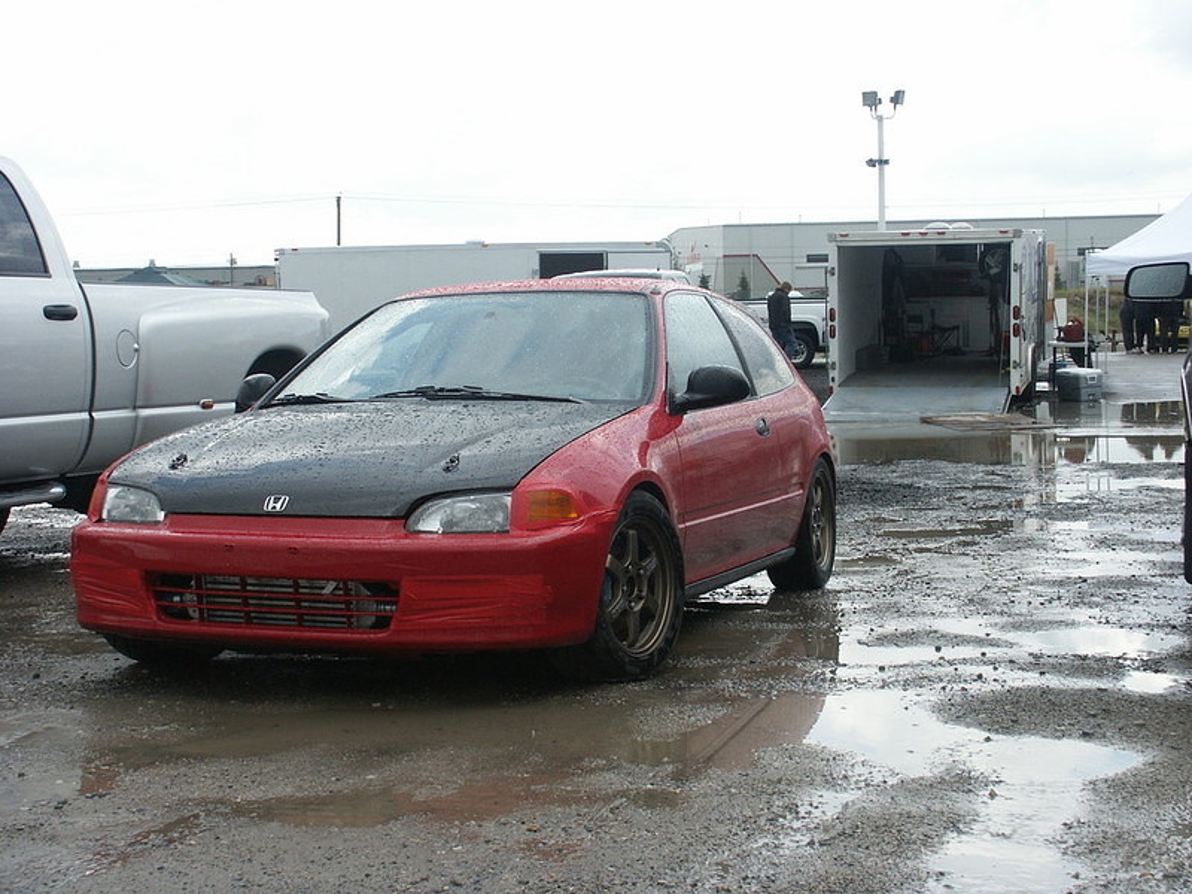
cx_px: 596
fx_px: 2204
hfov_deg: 30.3
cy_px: 447
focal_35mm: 64
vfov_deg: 22.9
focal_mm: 16.02
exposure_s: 1/250
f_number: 5.6
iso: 100
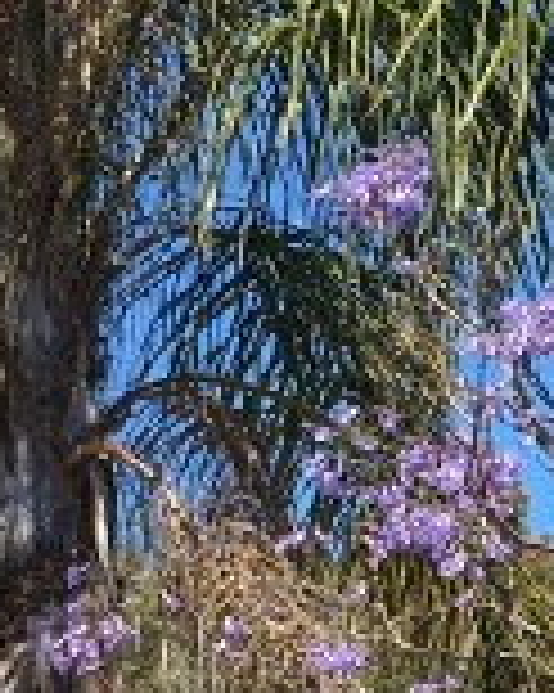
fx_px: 2421
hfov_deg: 13.0
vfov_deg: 15.5
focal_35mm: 118
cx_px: 486
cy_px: 896
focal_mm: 4.15
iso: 25
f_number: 2.2
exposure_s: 1/810
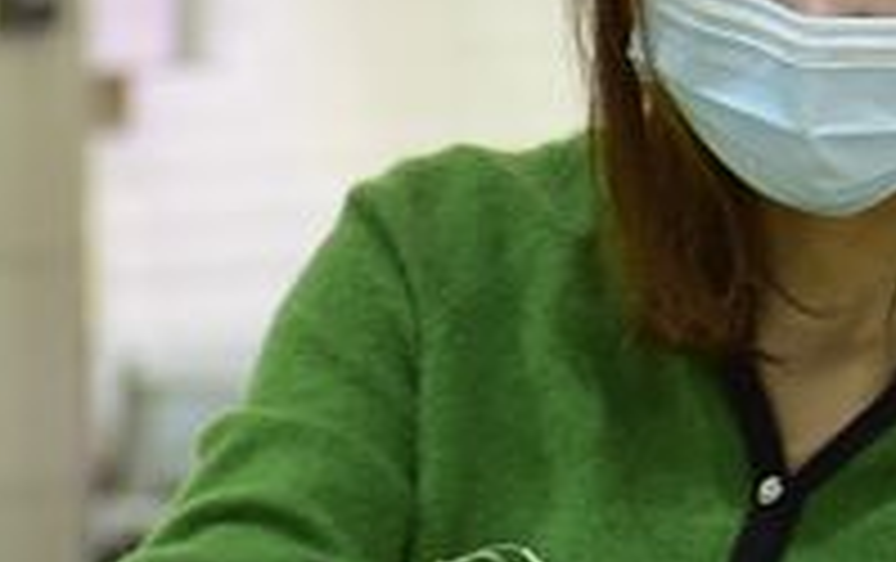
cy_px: 609
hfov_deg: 4.0
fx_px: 12911
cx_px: -423
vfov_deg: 2.5
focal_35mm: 528
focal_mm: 86
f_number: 5.6
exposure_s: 1/80
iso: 1250
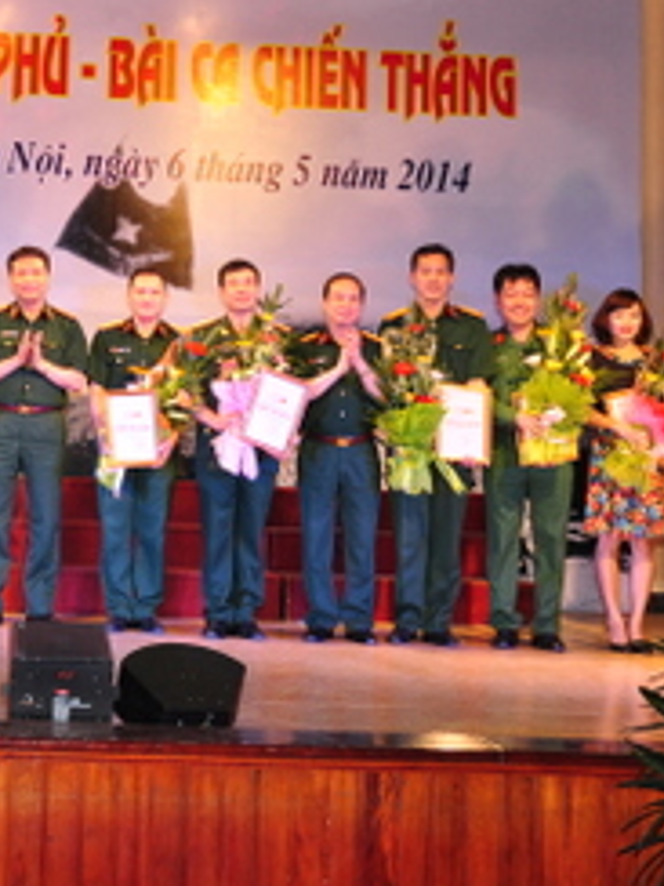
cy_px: 298
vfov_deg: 29.6
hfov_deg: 21.7
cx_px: -18
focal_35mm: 65
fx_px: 1662
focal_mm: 22
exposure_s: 1/160
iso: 400
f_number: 5
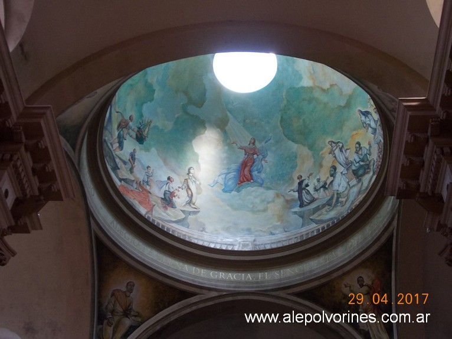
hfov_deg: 37.5
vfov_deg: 28.5
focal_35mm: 51
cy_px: 170
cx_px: 226
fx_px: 666
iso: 200
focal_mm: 7.2
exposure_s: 1/15
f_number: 3.6
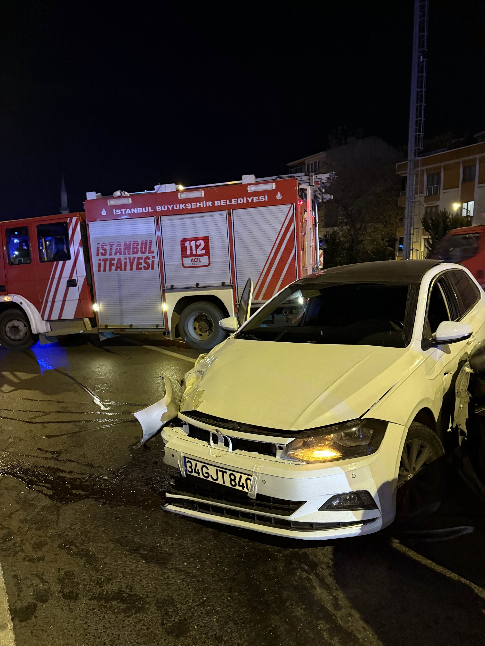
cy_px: 323
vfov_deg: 71.6
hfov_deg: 56.8
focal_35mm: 24
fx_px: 448
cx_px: 242
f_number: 1.78
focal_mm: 6.76
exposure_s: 1/33
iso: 800
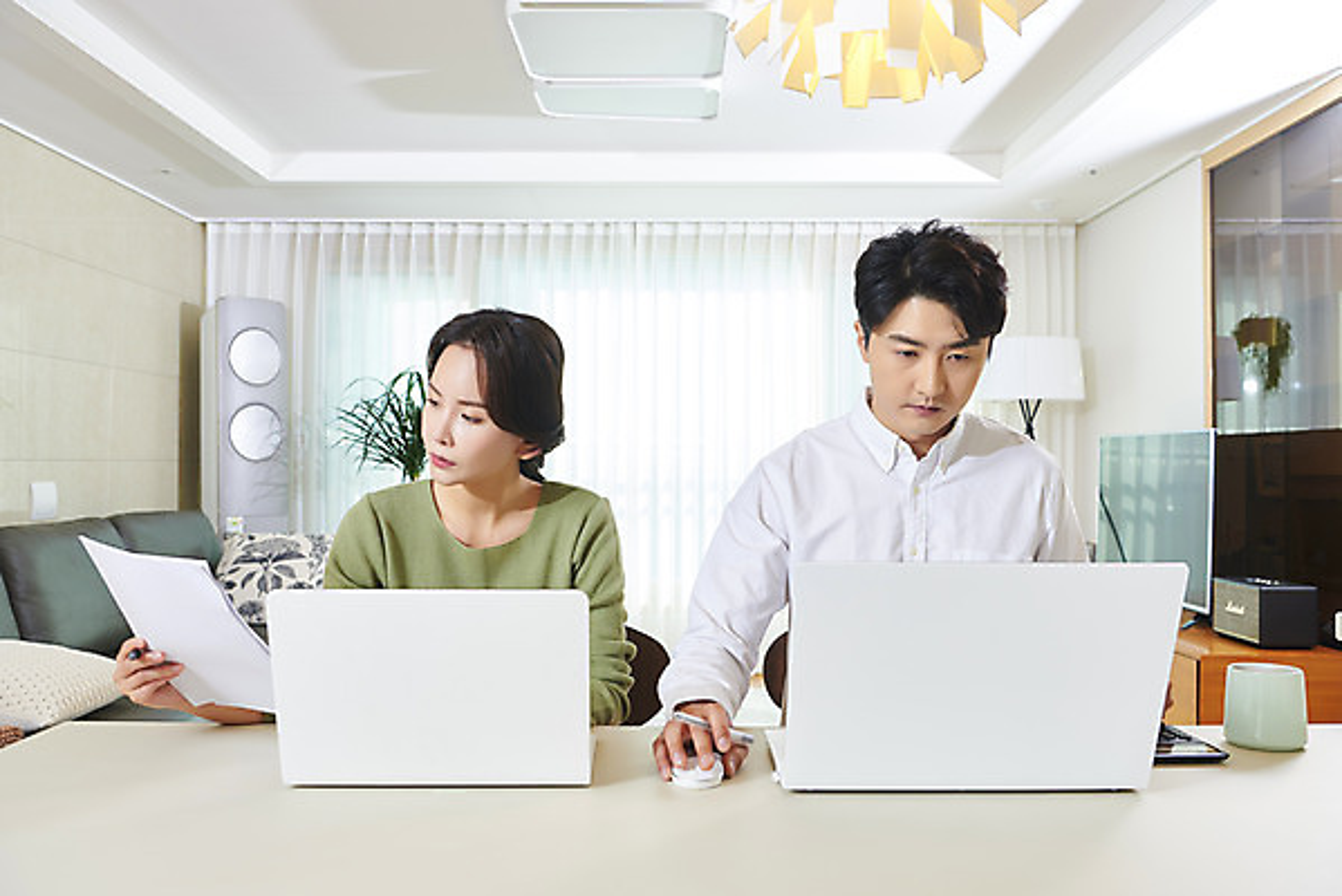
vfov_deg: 38.9
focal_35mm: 34
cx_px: 671
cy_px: 448
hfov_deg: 55.8
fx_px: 1268
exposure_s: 1/80
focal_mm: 34
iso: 200
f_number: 5.6
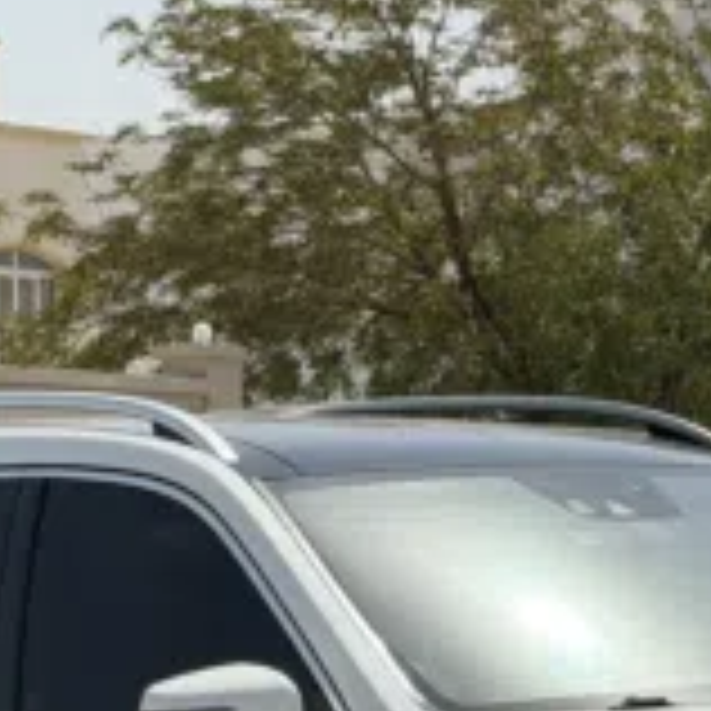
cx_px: 441
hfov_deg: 10.2
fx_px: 3997
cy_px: 891
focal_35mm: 172
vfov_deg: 10.0
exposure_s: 1/7874
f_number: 1.78
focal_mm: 6.76
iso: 64
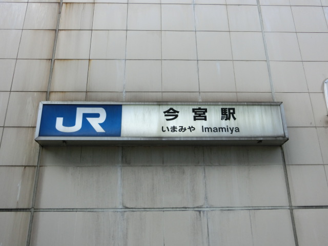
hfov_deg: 54.0
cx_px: 164
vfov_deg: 41.8
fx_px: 322
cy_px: 123
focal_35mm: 34
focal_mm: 6
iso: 160
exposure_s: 1/125
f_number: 3.9
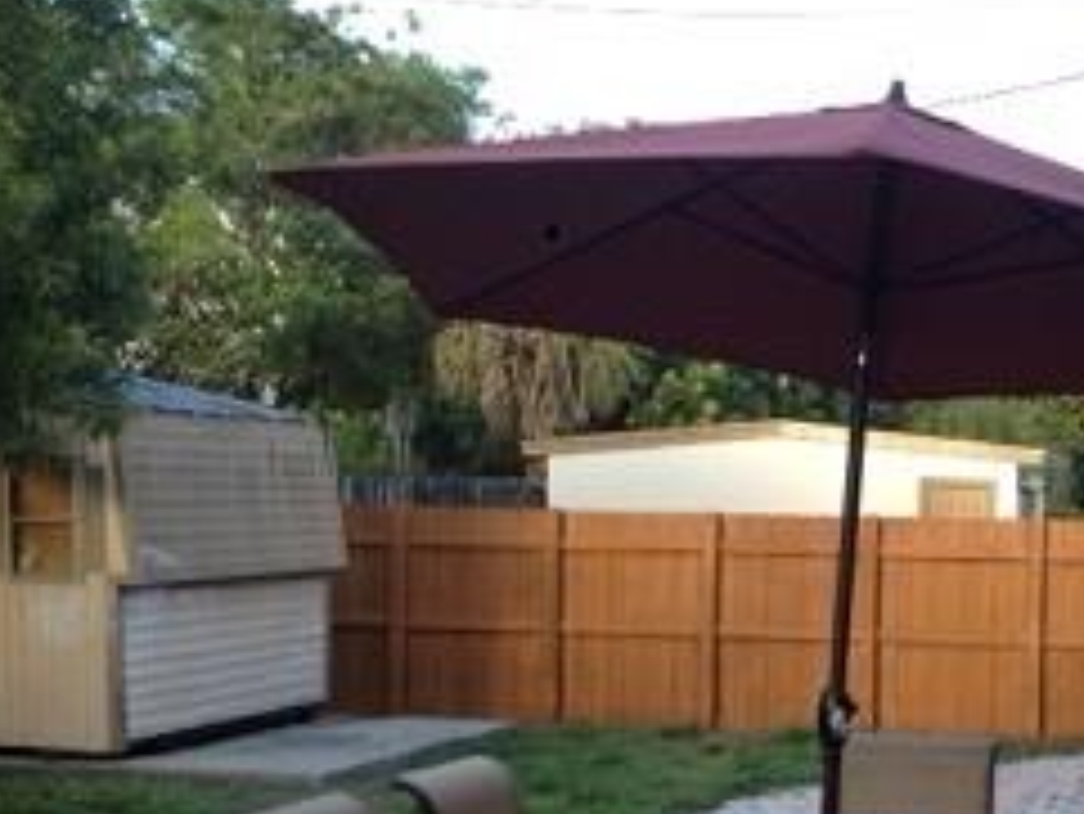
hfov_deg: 28.9
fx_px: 2036
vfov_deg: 22.4
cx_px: 913
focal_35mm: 65
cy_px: 621
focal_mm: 4.28
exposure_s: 1/223
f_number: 2.4
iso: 64
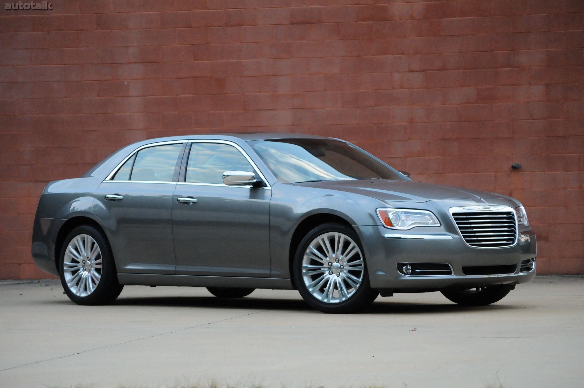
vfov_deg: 11.1
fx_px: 1993
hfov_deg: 16.7
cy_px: 194
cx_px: 292
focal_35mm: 123
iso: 2000
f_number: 5.6
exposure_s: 1/320
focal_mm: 82
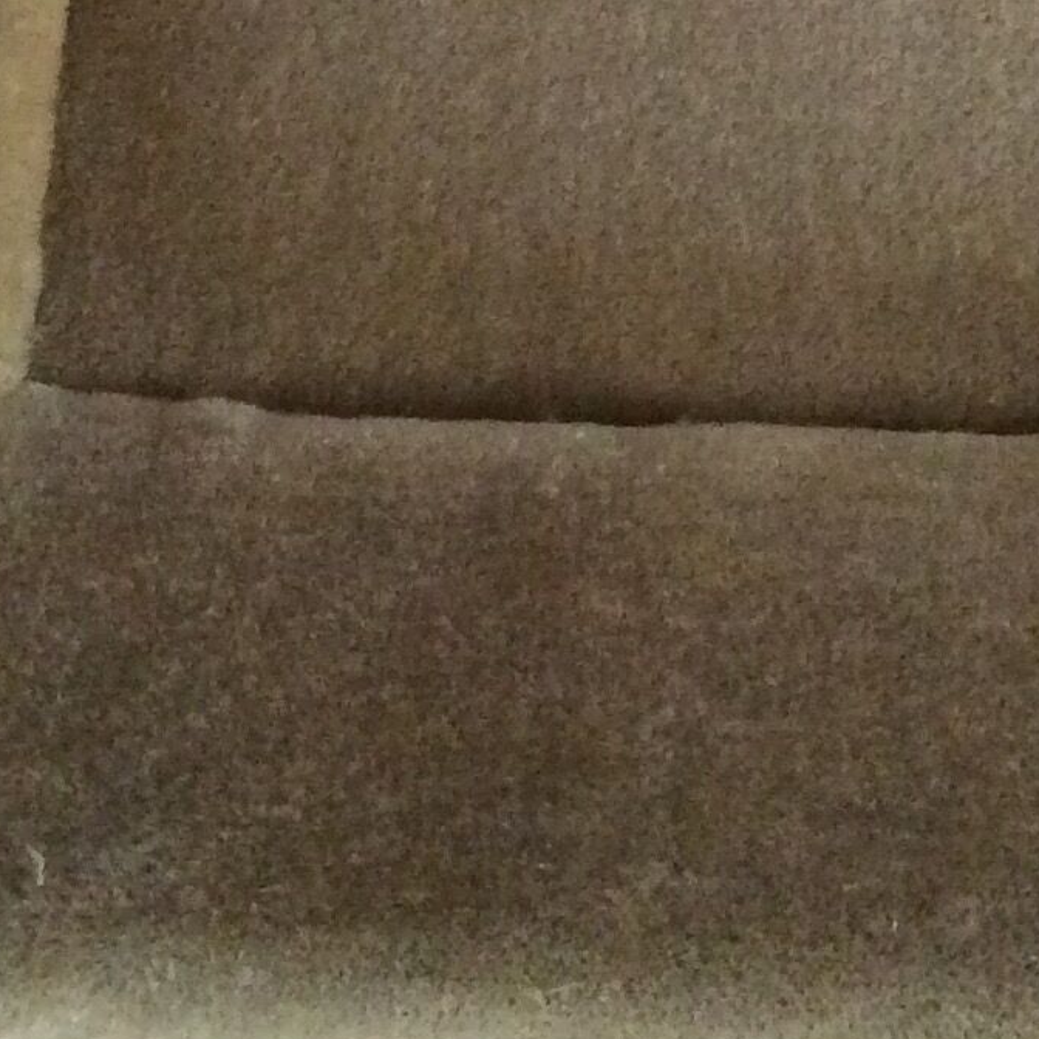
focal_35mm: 109
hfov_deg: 16.0
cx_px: 626
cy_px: -238
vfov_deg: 15.4
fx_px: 3701
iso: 320
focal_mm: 3.3
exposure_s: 1/25
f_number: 2.4
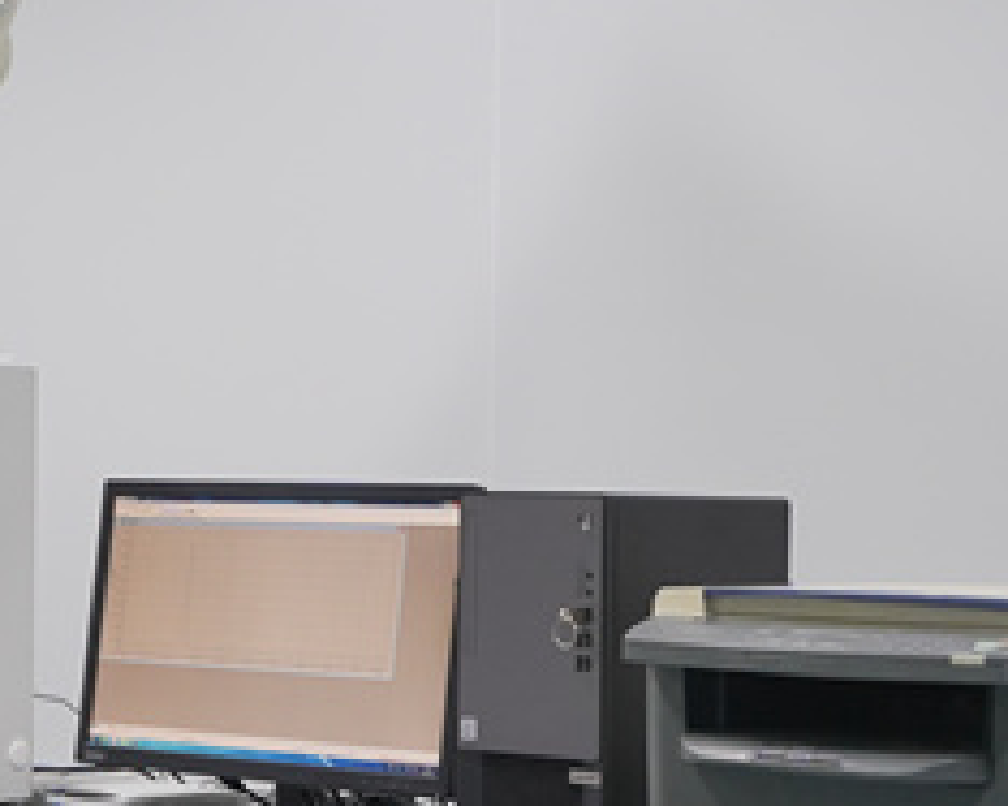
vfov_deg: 16.5
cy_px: 511
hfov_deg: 20.6
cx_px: 431
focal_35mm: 93
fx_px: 2773
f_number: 4
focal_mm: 29
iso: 1000
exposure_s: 1/100
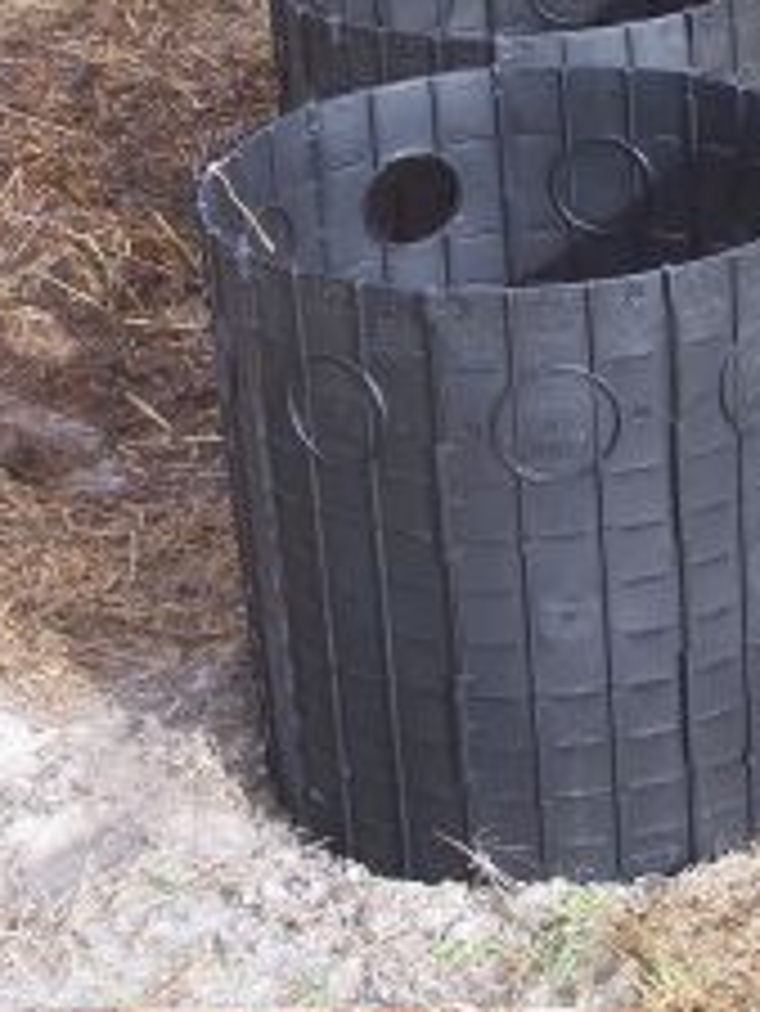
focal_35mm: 105
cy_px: 171
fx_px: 3071
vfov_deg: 18.5
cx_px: 531
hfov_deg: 14.1
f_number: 3.1
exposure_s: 1/250
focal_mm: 9.8
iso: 80
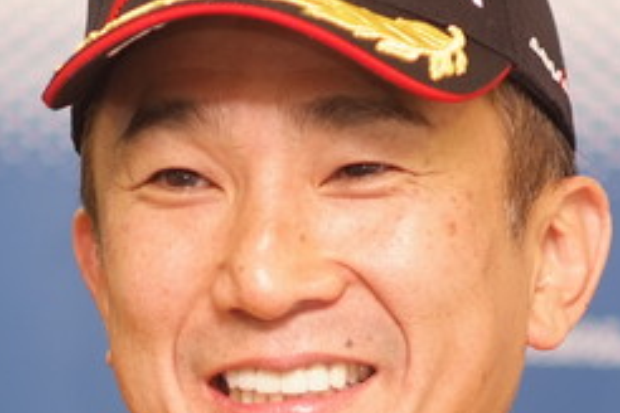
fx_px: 7973
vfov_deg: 3.0
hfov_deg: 4.5
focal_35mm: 463
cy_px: 370
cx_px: 272
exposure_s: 1/125
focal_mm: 105
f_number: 2.5
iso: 400
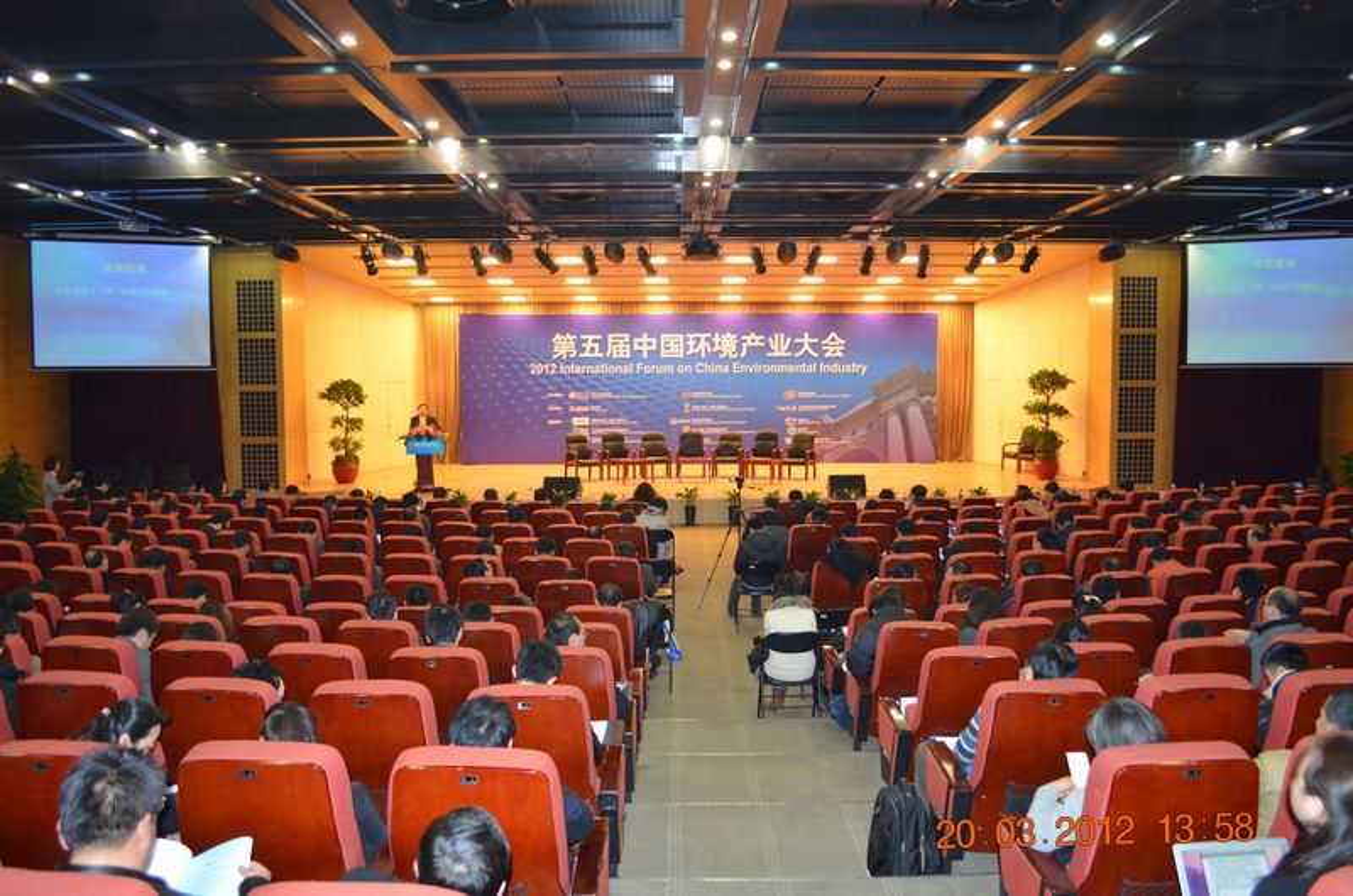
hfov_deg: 67.5
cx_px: 676
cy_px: 448
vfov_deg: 47.7
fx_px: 1013
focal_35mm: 27
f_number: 3.5
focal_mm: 18
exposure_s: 1/60
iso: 1000
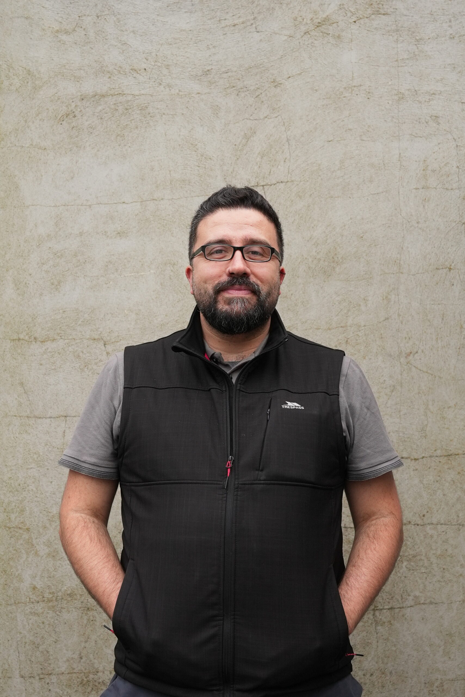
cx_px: 232
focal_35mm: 52
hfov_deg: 26.0
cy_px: 348
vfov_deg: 38.2
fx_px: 1006
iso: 800
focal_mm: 35
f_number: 4.5
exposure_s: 1/250
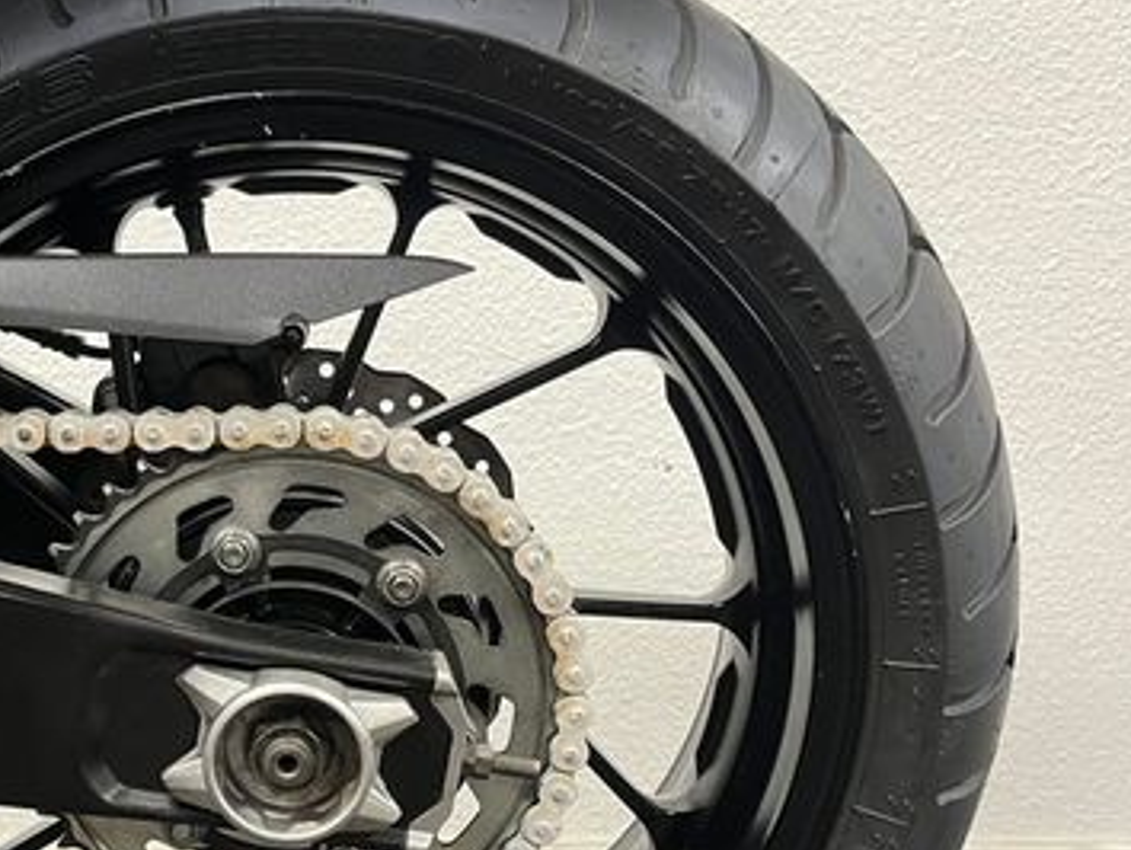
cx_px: 249
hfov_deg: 39.1
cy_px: 601
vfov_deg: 30.6
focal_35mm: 47
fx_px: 1537
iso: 400
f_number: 1.6
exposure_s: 1/50
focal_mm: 5.1
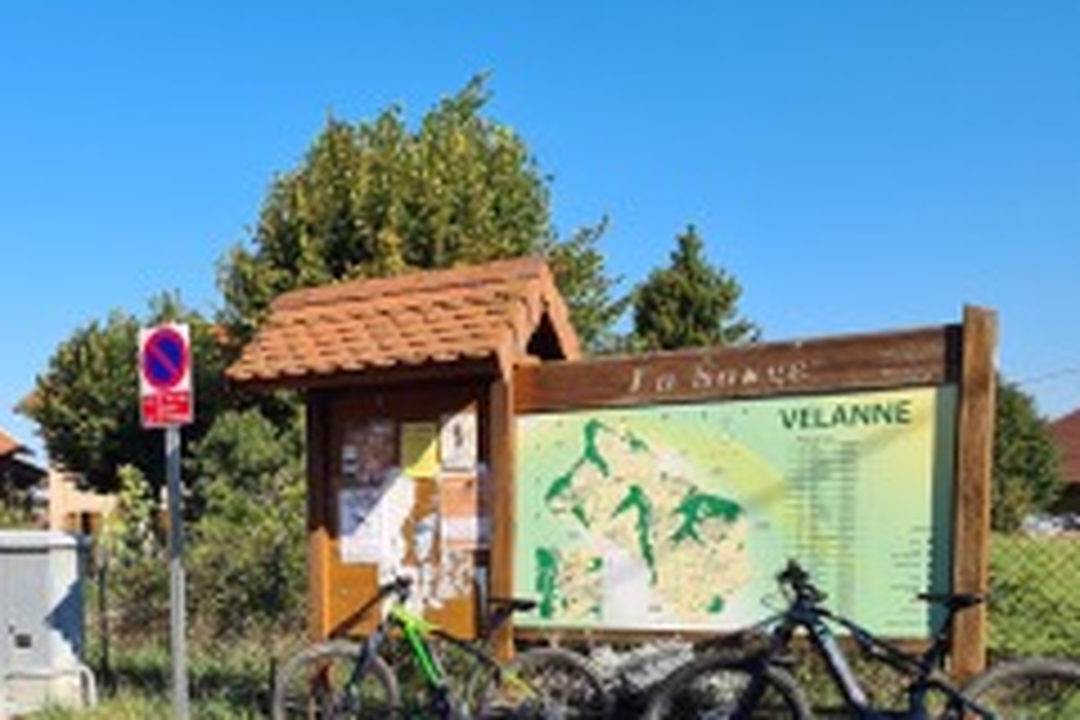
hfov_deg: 41.6
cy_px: 621
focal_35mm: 45
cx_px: 207
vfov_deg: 28.9
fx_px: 1350
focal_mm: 5.4
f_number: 1.8
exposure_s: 1/1620
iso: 50
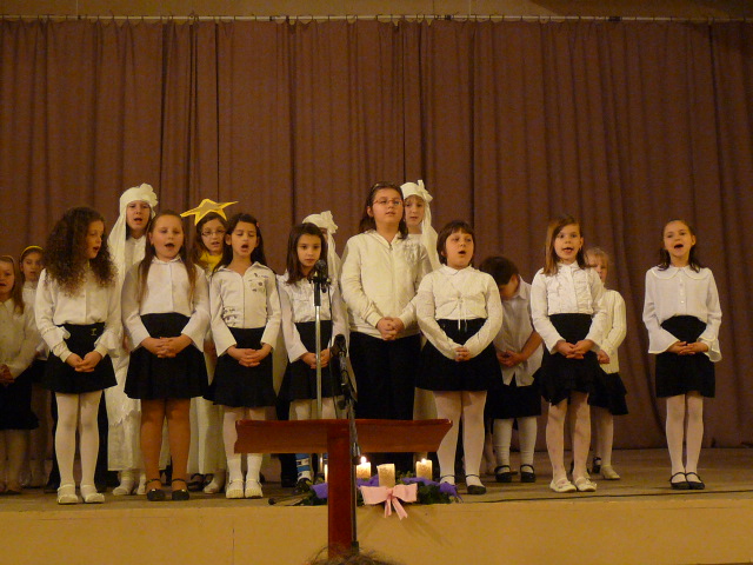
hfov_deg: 31.2
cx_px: 376
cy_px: 282
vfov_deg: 23.7
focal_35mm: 62
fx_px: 1349
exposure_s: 1/15
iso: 400
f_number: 3
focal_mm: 6.2
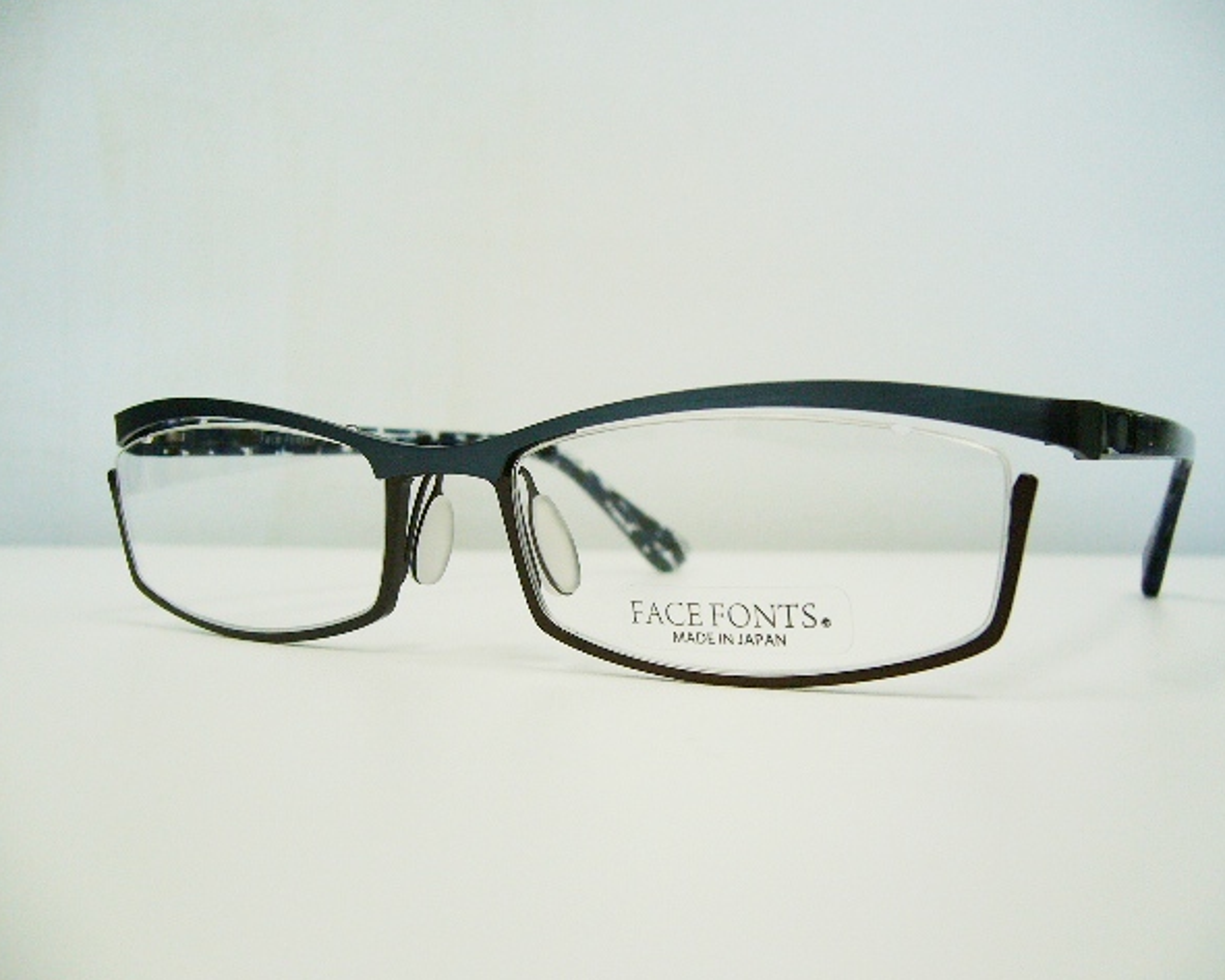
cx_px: 649
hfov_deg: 49.0
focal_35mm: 37
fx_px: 1342
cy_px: 495
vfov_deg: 40.1
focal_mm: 5.8
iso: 100
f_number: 2.8
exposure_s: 1/80
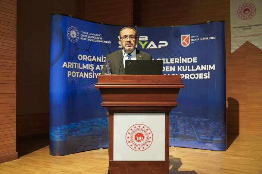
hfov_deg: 48.5
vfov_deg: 33.4
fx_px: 291
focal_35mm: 40
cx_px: 131
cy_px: 87
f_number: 4
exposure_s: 1/160
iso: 4000
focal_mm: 40
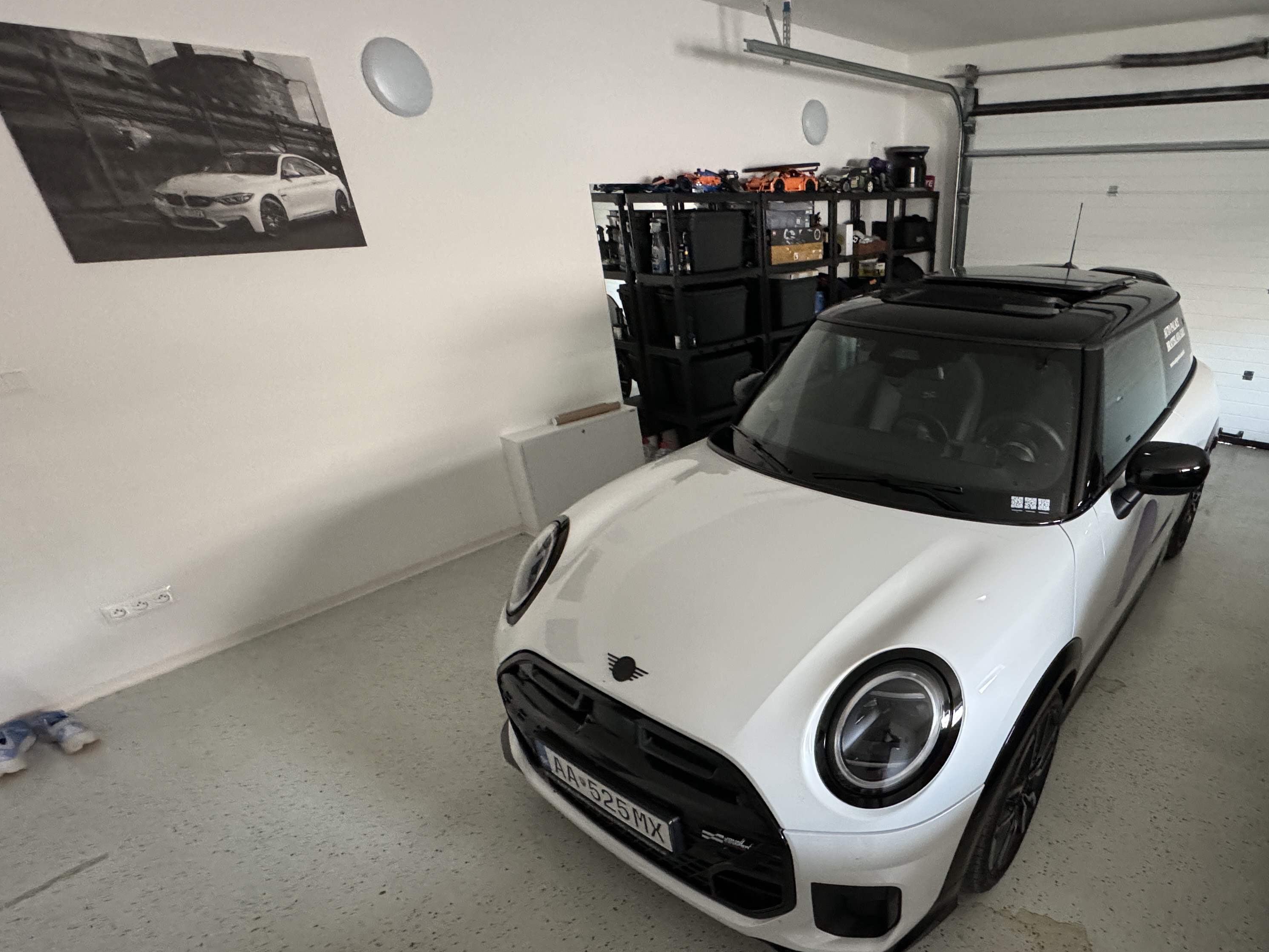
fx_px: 696
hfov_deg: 82.3
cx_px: 826
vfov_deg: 67.6
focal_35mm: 19
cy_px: 596
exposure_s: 1/60
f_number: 2.2
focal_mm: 2.22
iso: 1000
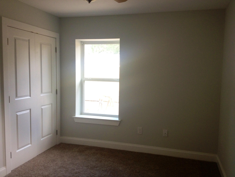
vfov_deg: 40.7
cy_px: 88
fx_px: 238
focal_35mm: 35
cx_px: 118
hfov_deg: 52.6
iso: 80
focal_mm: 4.28
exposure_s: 1/30
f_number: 2.4
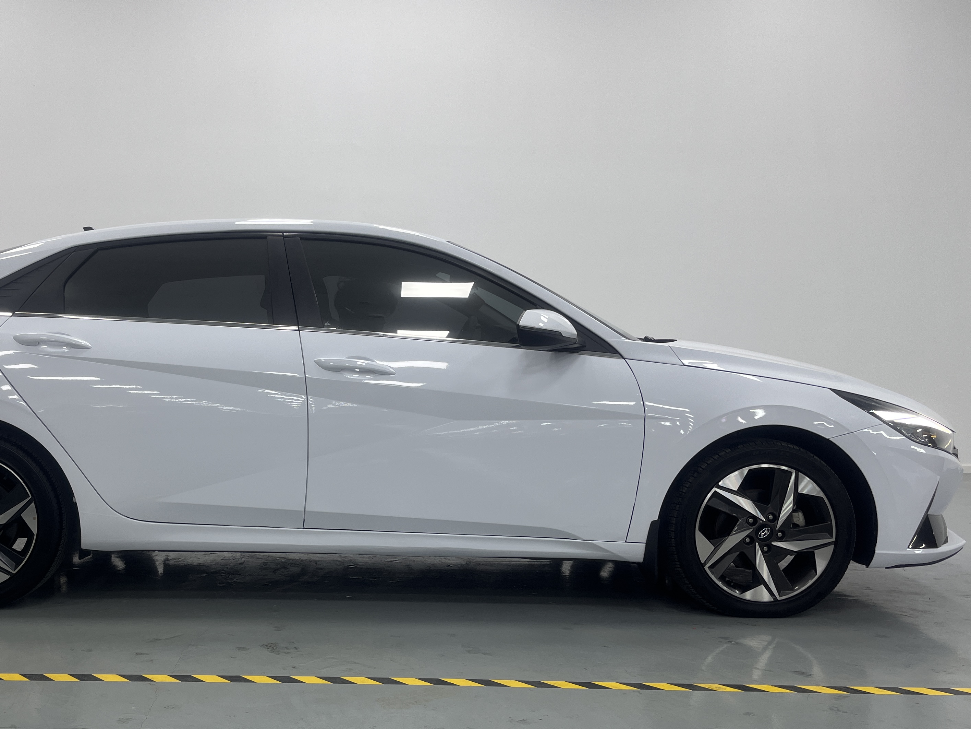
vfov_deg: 38.5
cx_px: 340
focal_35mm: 37
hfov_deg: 49.4
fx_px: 1038
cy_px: 431
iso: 32
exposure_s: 1/102
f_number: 1.6
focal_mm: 5.1
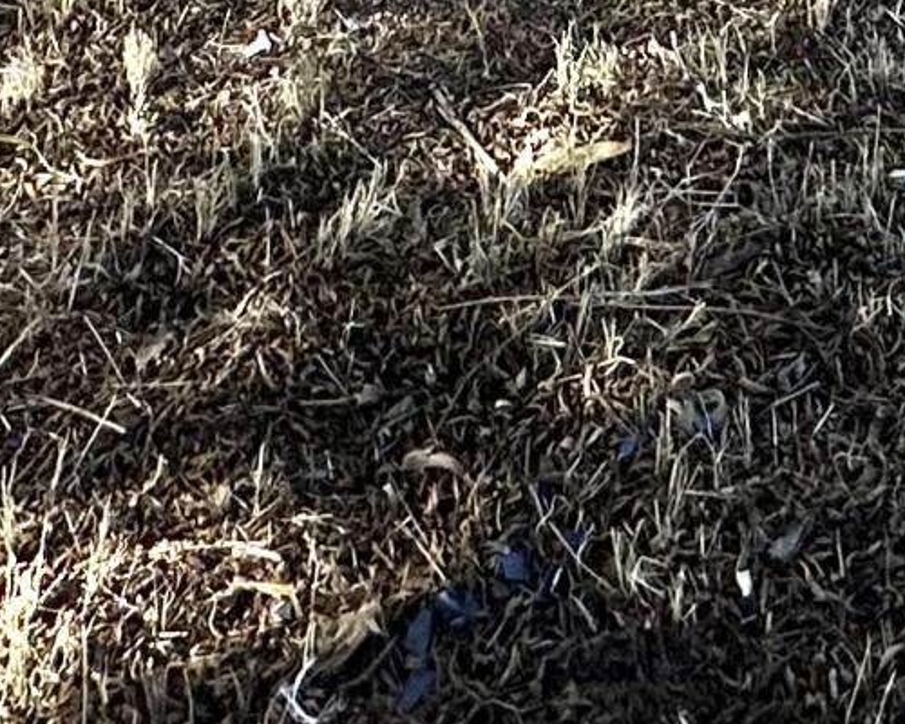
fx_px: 2196
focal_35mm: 82
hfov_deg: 22.9
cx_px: 748
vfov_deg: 12.7
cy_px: -1178
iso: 40
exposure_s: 1/1855
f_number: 2.2
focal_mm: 2.22
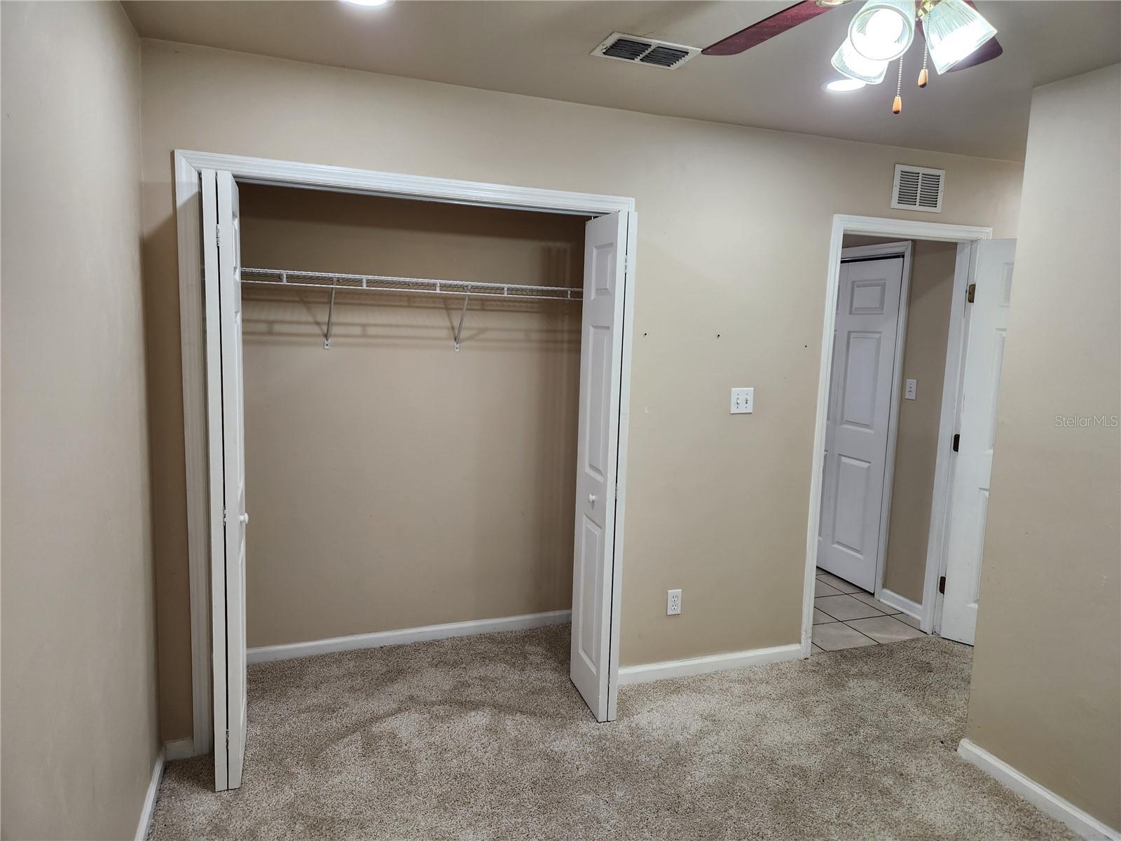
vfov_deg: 58.9
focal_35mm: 23
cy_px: 420
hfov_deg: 73.9
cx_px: 560
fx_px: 745
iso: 160
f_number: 1.8
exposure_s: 1/120
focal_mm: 5.4
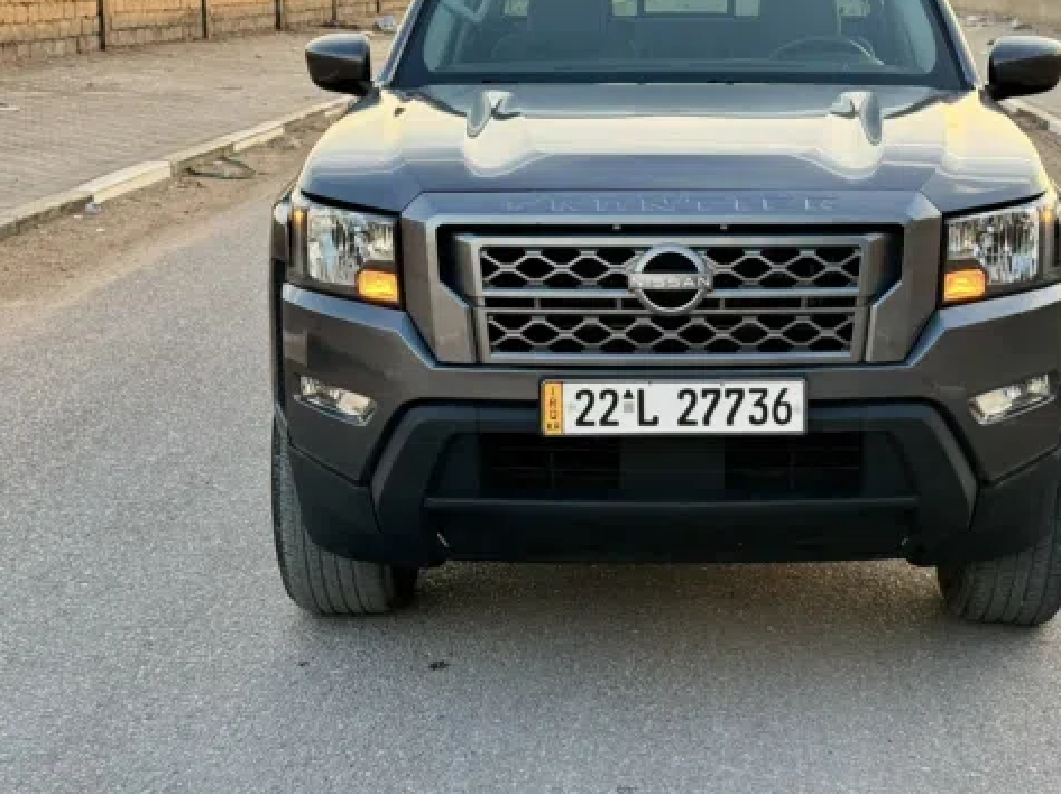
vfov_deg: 22.5
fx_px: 1991
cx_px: 698
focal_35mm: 65
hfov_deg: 29.7
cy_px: 292
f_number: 1.78
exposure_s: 1/311
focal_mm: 6.76
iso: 64
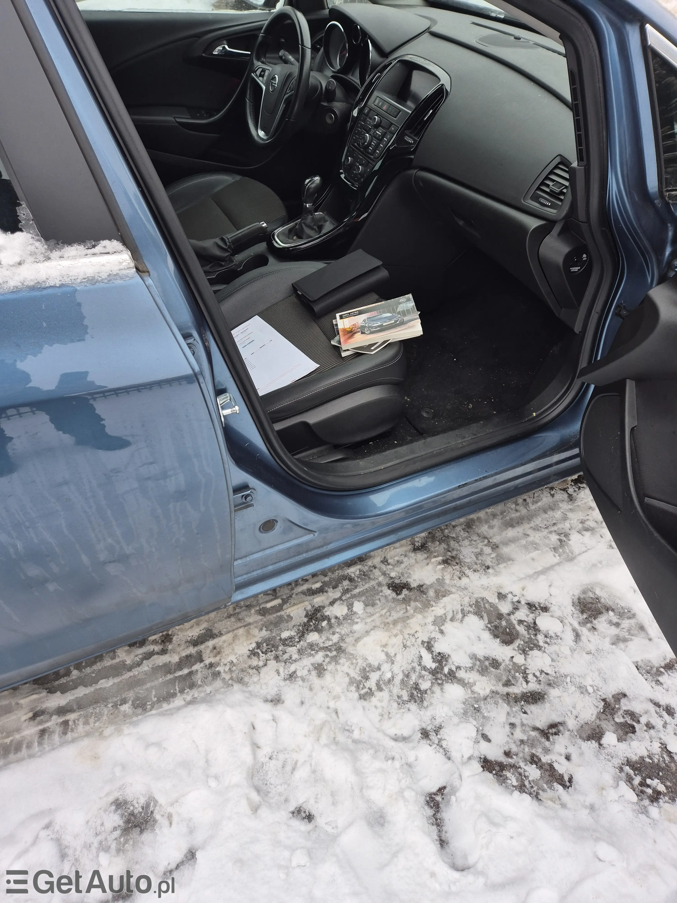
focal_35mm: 23
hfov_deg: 58.9
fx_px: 600
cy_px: 452
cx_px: 338
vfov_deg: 73.9
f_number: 1.8
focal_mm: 5.4
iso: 100
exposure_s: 1/180
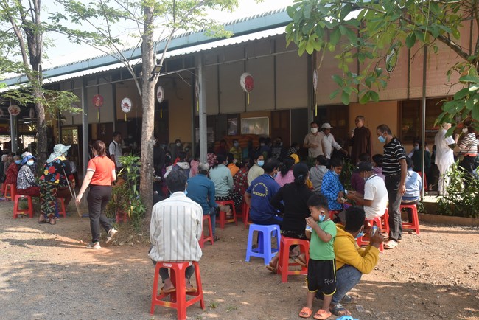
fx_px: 466
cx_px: 240
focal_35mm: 35
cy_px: 160
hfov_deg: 54.4
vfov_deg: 37.9
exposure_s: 1/500
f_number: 11
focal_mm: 35
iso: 2000
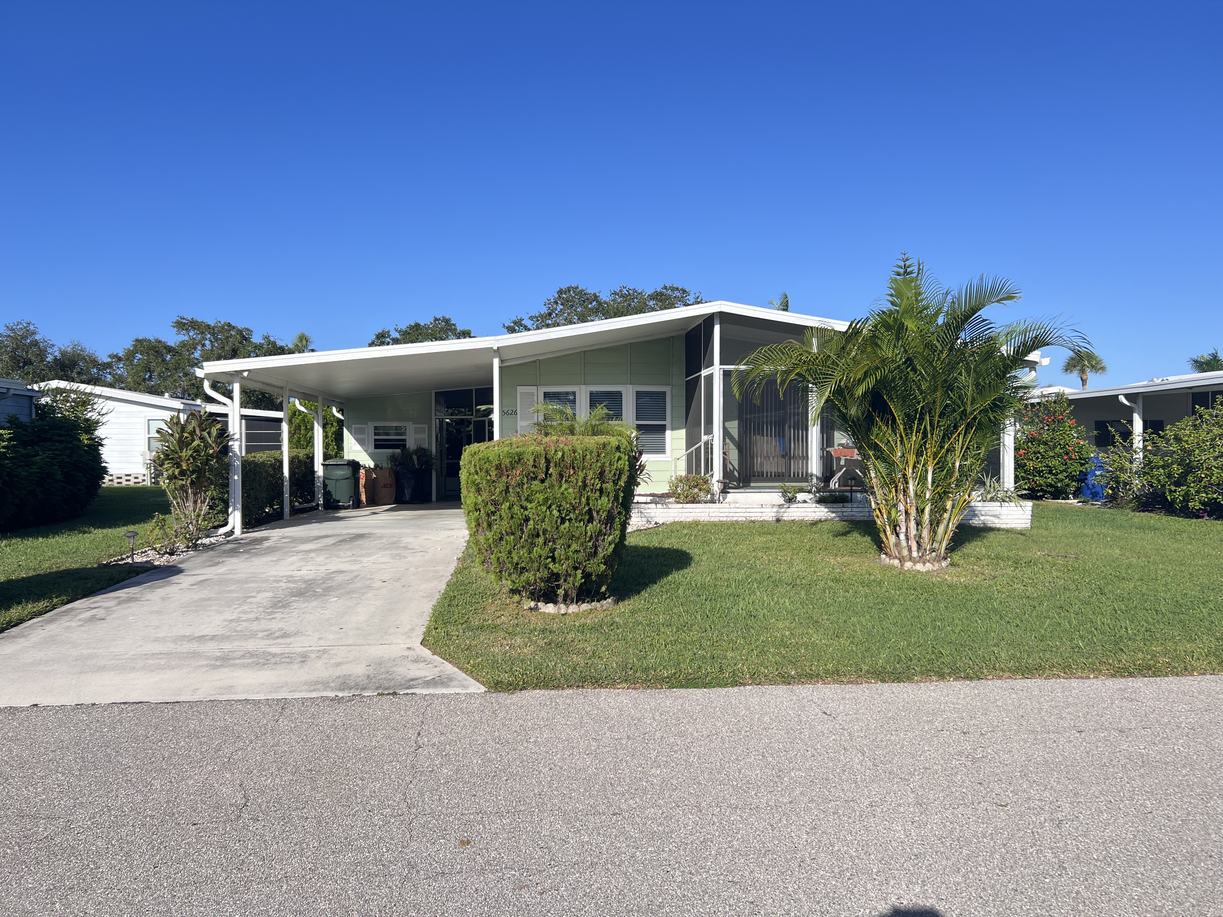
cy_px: 458
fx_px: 919
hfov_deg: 67.3
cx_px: 612
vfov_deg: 53.1
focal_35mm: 26
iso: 50
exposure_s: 1/2457
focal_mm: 5.7
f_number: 1.5
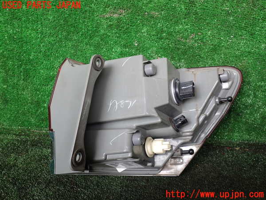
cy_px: 100
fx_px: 231
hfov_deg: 60.0
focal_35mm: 30
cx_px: 133
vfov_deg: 46.8
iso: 200
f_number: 2.3
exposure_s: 1/60
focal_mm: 5.4
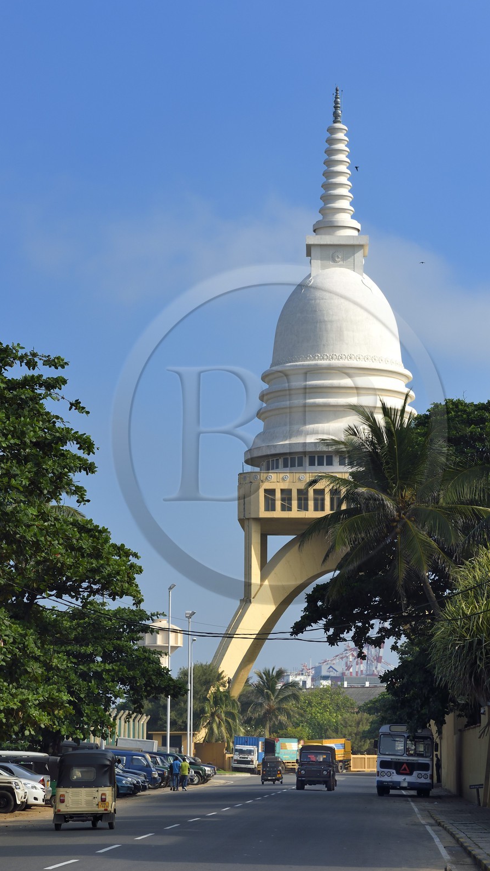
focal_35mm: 103
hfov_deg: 11.8
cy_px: 434
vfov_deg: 20.7
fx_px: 2378
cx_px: 279
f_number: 11
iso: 200
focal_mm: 98
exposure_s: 1/320
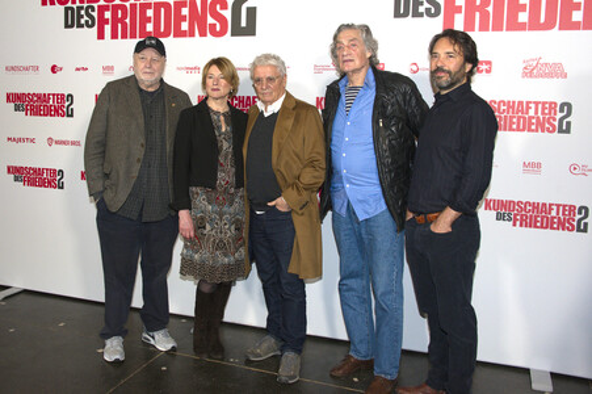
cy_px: 197
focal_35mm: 34
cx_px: 296
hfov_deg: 55.8
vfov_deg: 38.8
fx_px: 559
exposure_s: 1/125
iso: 1600
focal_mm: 34
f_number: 6.3
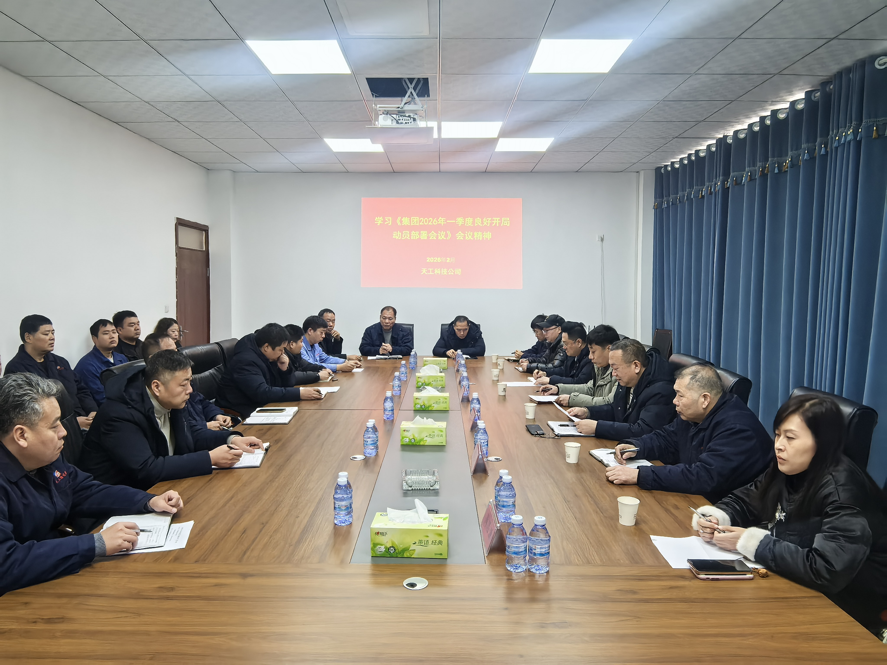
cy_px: 332
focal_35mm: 22
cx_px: 444
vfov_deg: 61.1
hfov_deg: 76.4
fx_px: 564
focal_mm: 1.95
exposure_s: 1/100
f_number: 2.2
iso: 160
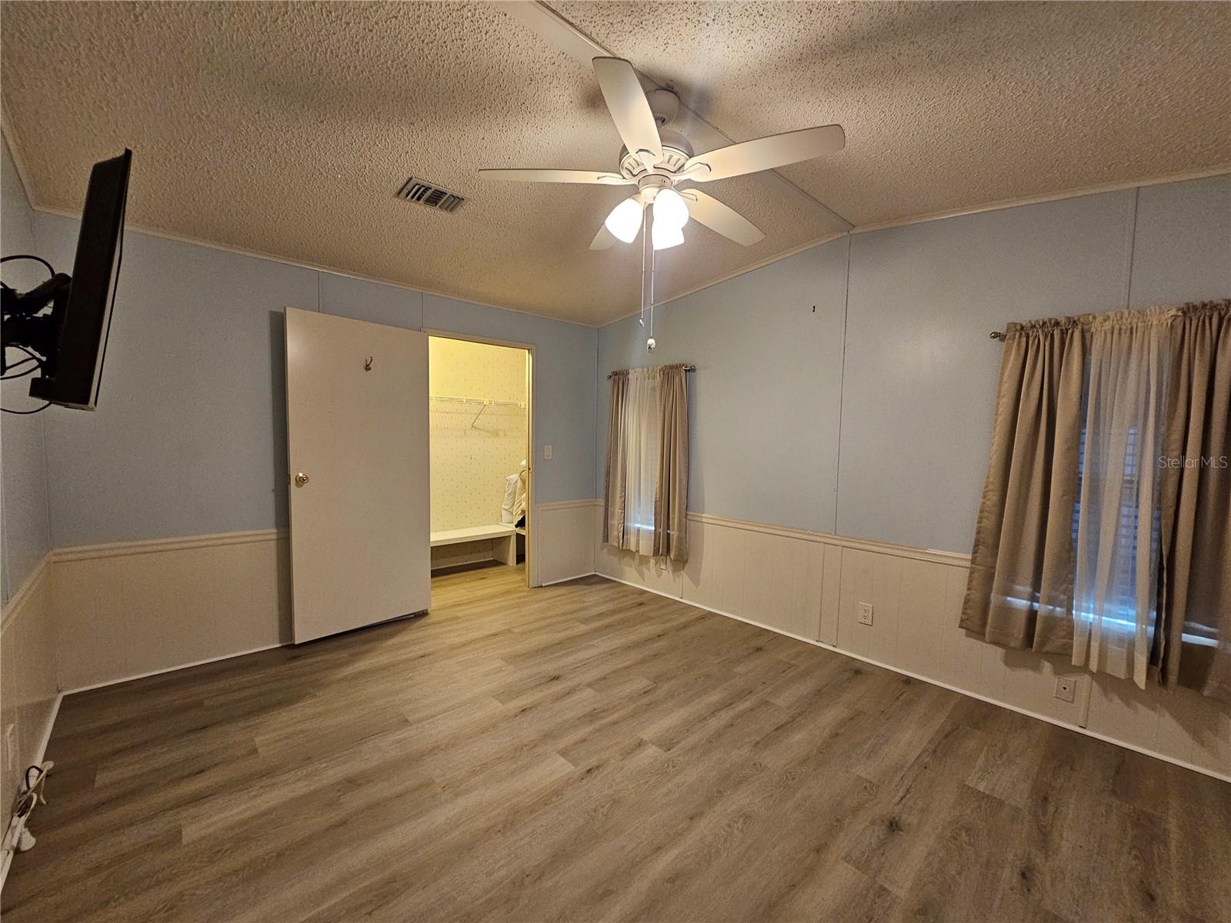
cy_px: 462
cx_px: 616
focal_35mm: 13
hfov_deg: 106.2
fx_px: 462
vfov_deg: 89.9
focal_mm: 2.2
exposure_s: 1/30
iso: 320
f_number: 2.2
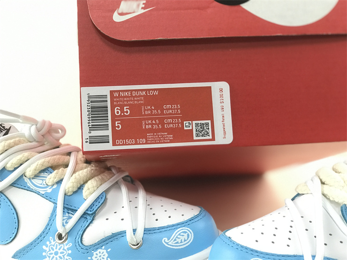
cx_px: 174
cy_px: 130
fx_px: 571
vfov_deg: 25.7
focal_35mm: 57
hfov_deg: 33.8
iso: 250
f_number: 2.8
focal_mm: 6.6
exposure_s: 1/50
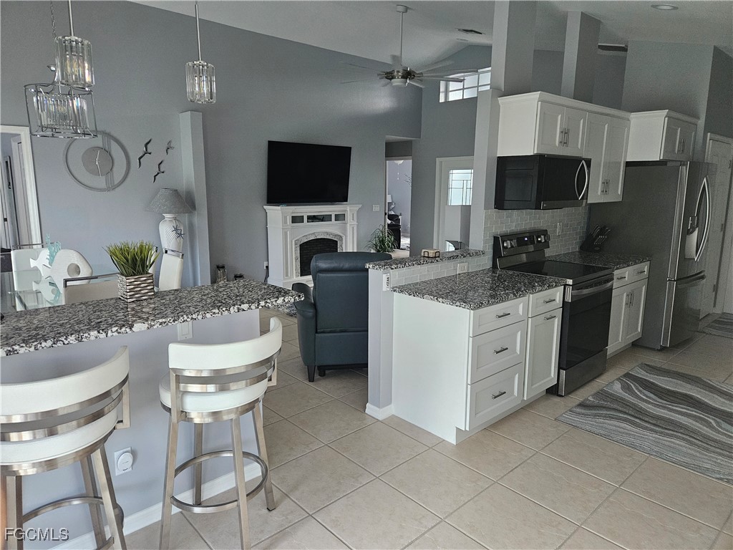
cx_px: 366
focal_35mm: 23
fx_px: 487
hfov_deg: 73.9
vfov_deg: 58.9
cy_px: 275
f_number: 1.8
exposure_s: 1/120
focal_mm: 5.4
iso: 640
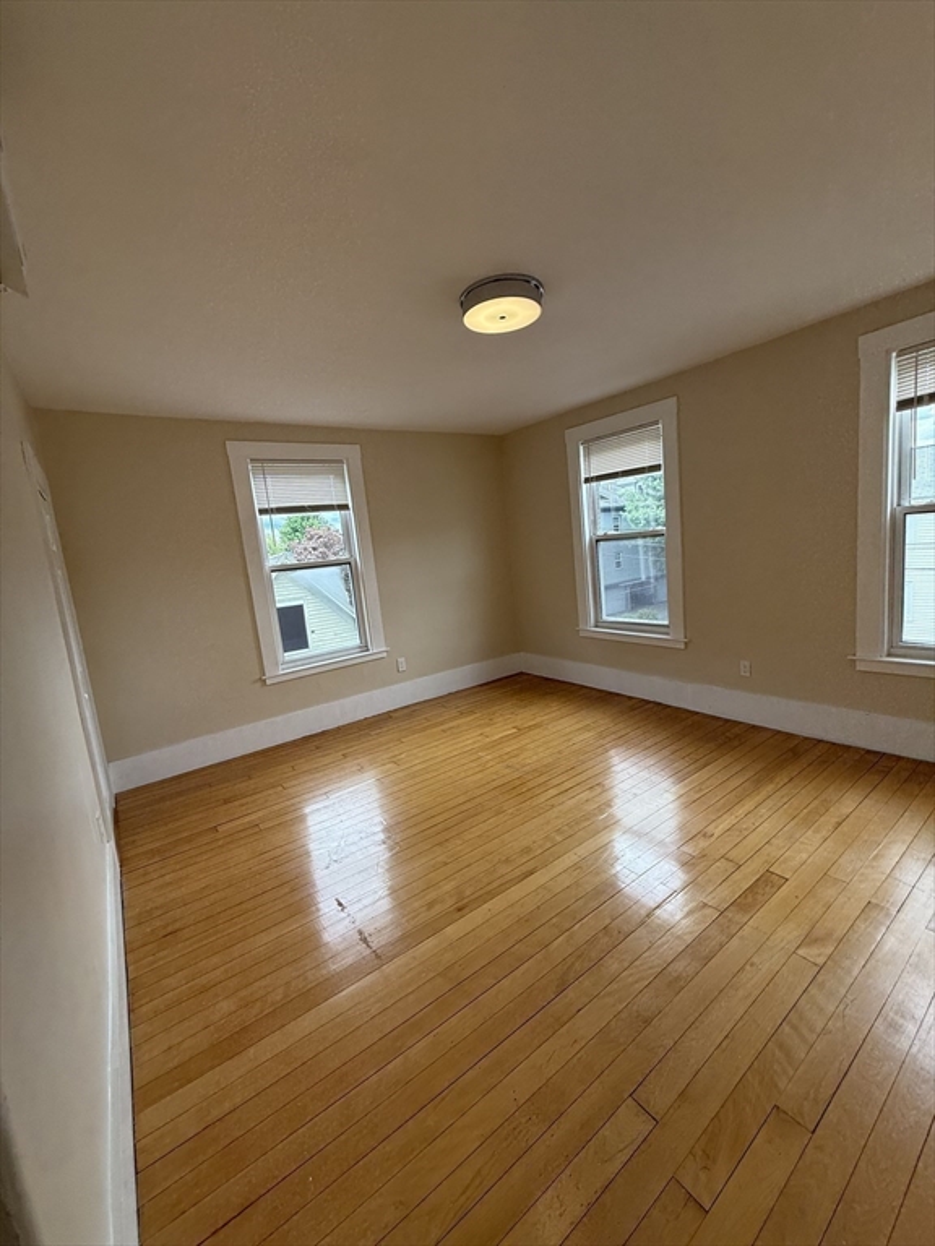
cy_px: 623
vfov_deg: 102.1
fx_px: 504
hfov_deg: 85.7
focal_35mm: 14
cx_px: 468
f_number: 2.2
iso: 64
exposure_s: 1/171
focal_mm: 2.22
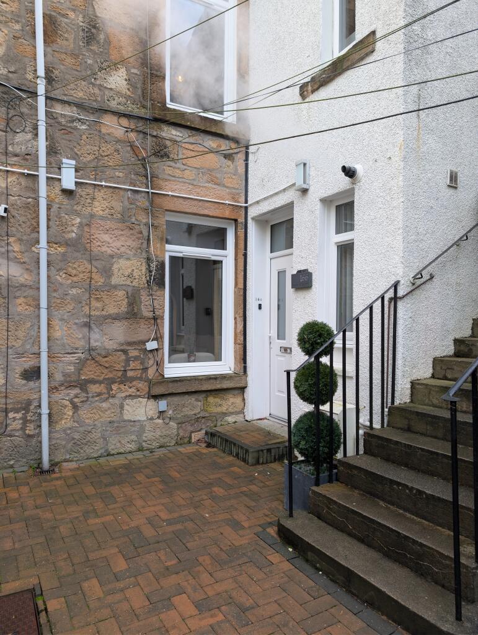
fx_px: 441
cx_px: 239
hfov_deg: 56.9
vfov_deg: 71.5
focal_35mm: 24
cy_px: 318
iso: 34
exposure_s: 1/73.8
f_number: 1.68
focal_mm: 6.9
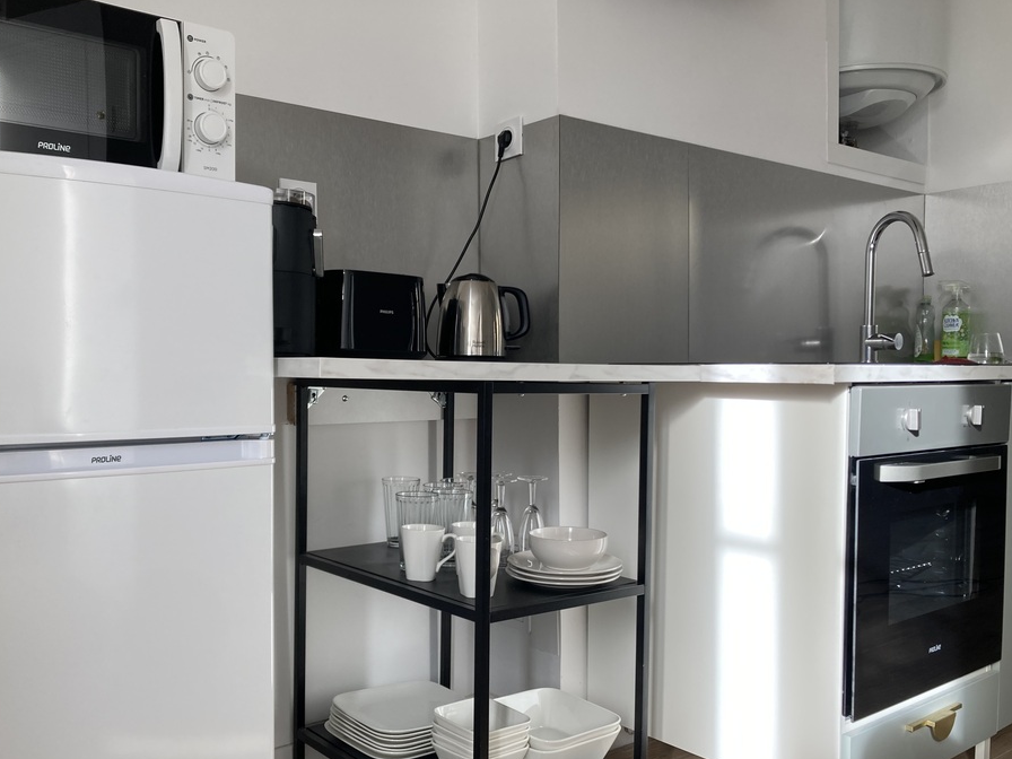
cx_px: 453
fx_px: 936
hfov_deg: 56.7
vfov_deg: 44.1
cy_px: 430
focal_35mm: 32
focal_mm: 3.99
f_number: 1.8
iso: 25
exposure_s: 1/121
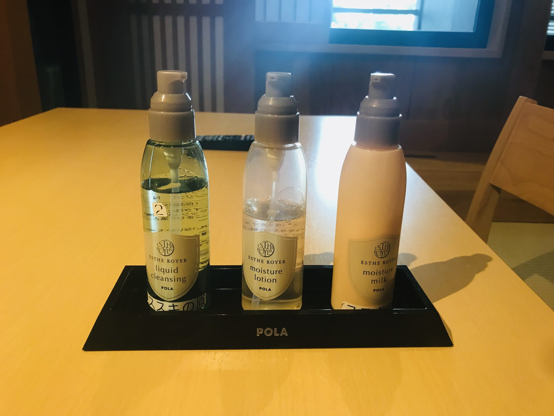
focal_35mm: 28
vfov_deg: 49.7
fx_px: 448
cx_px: 277
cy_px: 208
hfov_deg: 63.4
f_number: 1.8
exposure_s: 1/17
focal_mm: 3.99
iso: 50
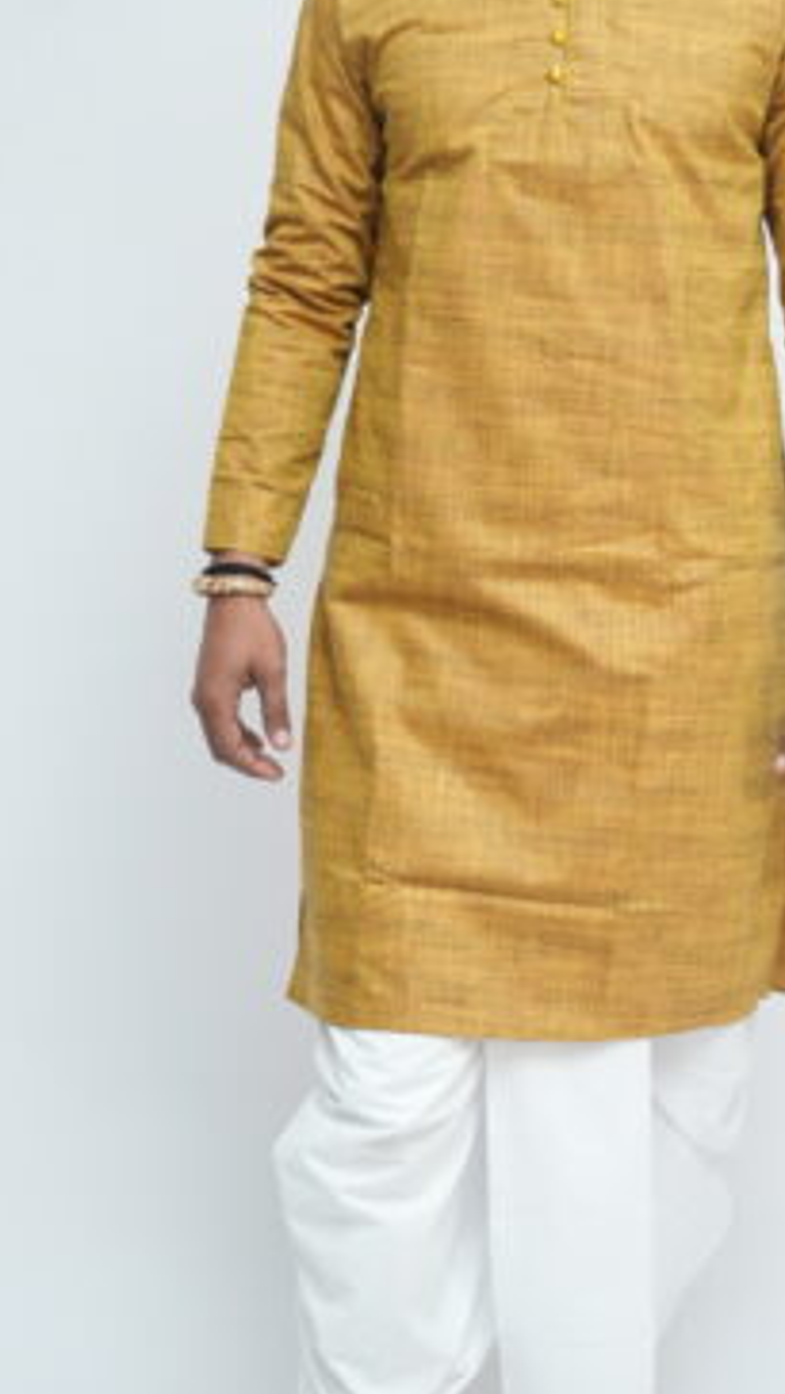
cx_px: 509
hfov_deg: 15.9
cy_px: 592
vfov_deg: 27.8
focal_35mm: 76
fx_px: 2810
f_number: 4
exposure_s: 1/160
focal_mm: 41
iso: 1000
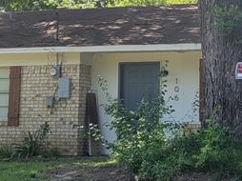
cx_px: 176
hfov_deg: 18.6
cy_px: 31
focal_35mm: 105
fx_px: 733
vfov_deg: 14.0
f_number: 1.8
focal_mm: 5.4
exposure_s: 1/643
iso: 40
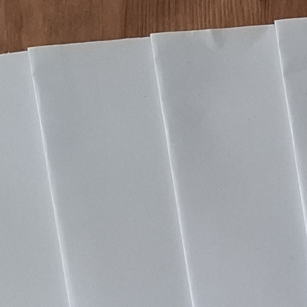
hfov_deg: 10.0
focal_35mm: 168
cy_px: 856
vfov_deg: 8.9
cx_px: 476
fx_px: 1686
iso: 250
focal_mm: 5.54
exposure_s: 1/100
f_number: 1.8
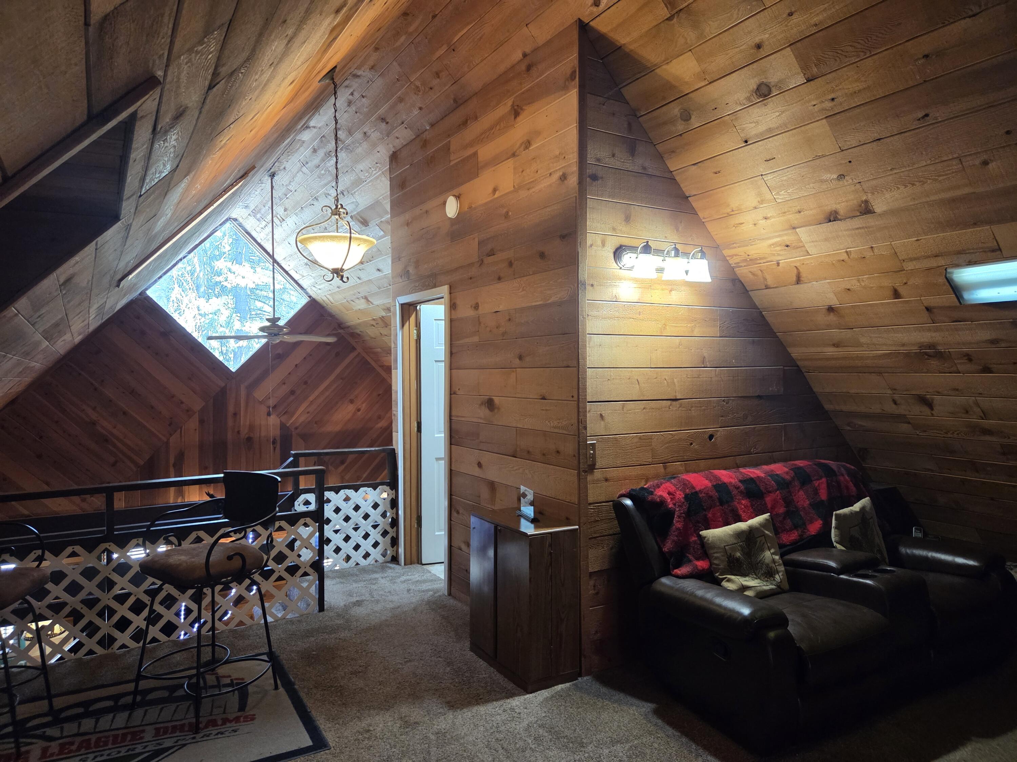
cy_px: 381
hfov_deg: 73.9
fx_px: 676
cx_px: 508
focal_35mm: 23
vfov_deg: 58.9
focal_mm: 5.4
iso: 640
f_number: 1.8
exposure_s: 1/120
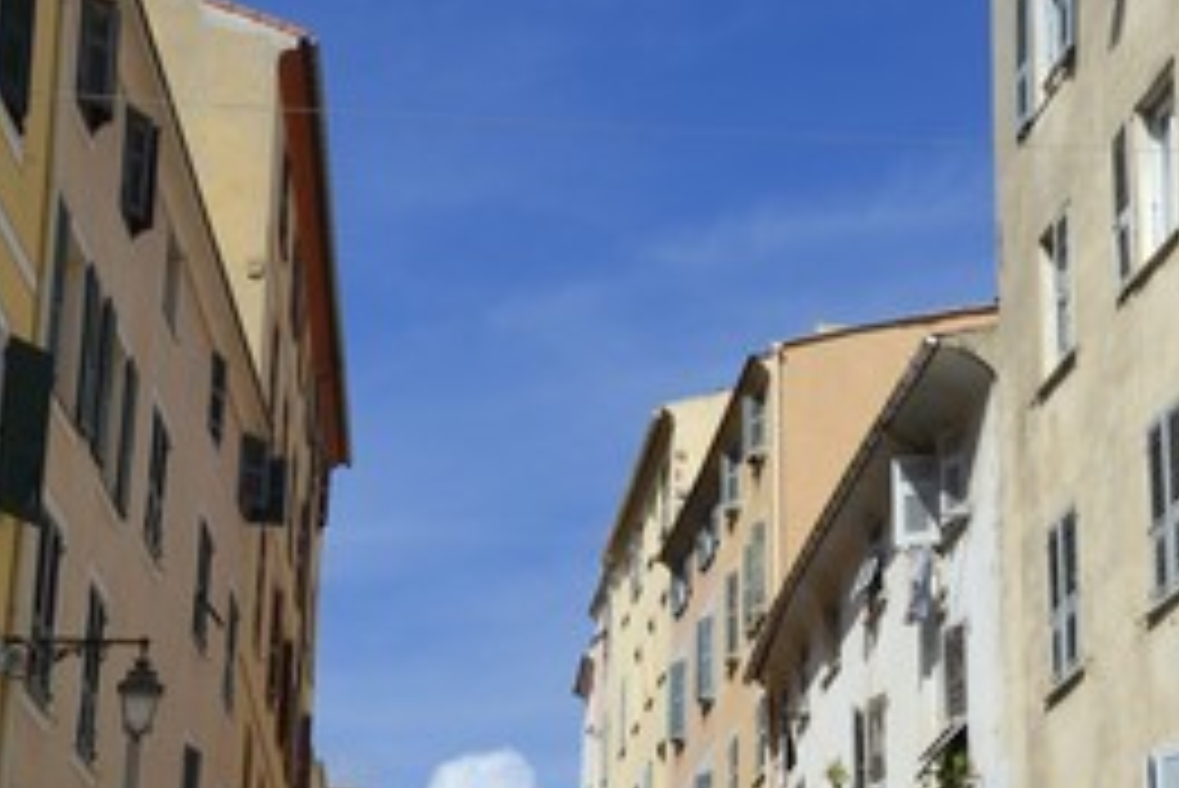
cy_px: 603
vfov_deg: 17.6
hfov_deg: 26.1
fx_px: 2523
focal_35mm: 77
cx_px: 835
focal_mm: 48
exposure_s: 1/250
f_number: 14
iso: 200
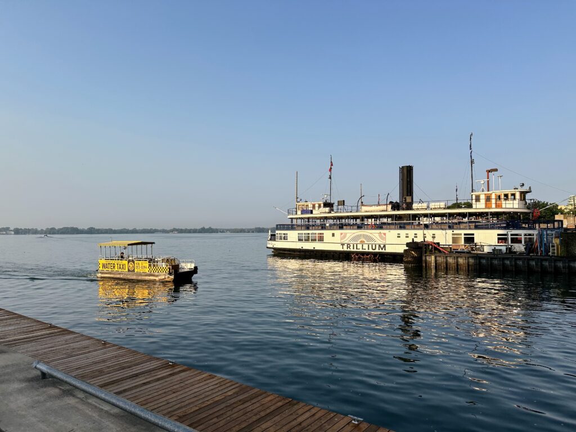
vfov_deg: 56.8
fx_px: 399
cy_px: 216
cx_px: 288
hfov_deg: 71.6
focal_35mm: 24
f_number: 1.78
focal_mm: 6.86
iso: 80
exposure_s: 1/3861
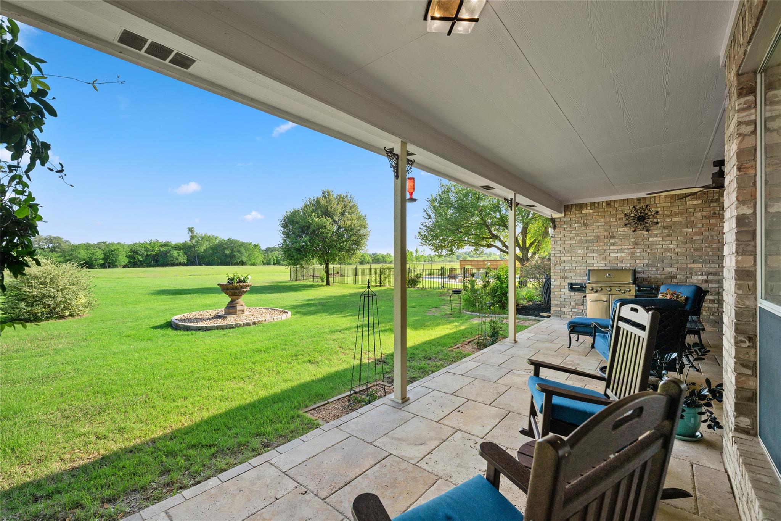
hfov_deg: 100.4
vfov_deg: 77.3
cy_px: 260
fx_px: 325
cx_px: 390
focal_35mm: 15
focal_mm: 15
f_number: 8
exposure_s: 1/125
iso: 250
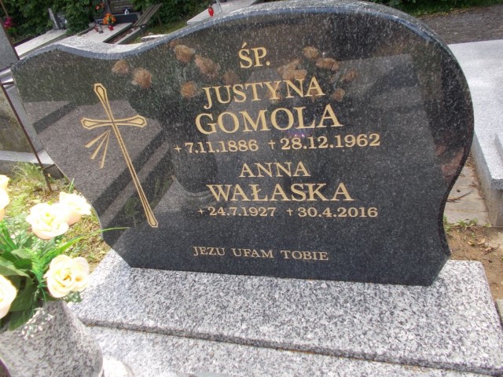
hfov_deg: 67.3
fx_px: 378
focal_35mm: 26
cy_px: 188
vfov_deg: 53.1
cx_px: 252
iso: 80
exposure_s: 1/160
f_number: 3.2
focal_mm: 4.6
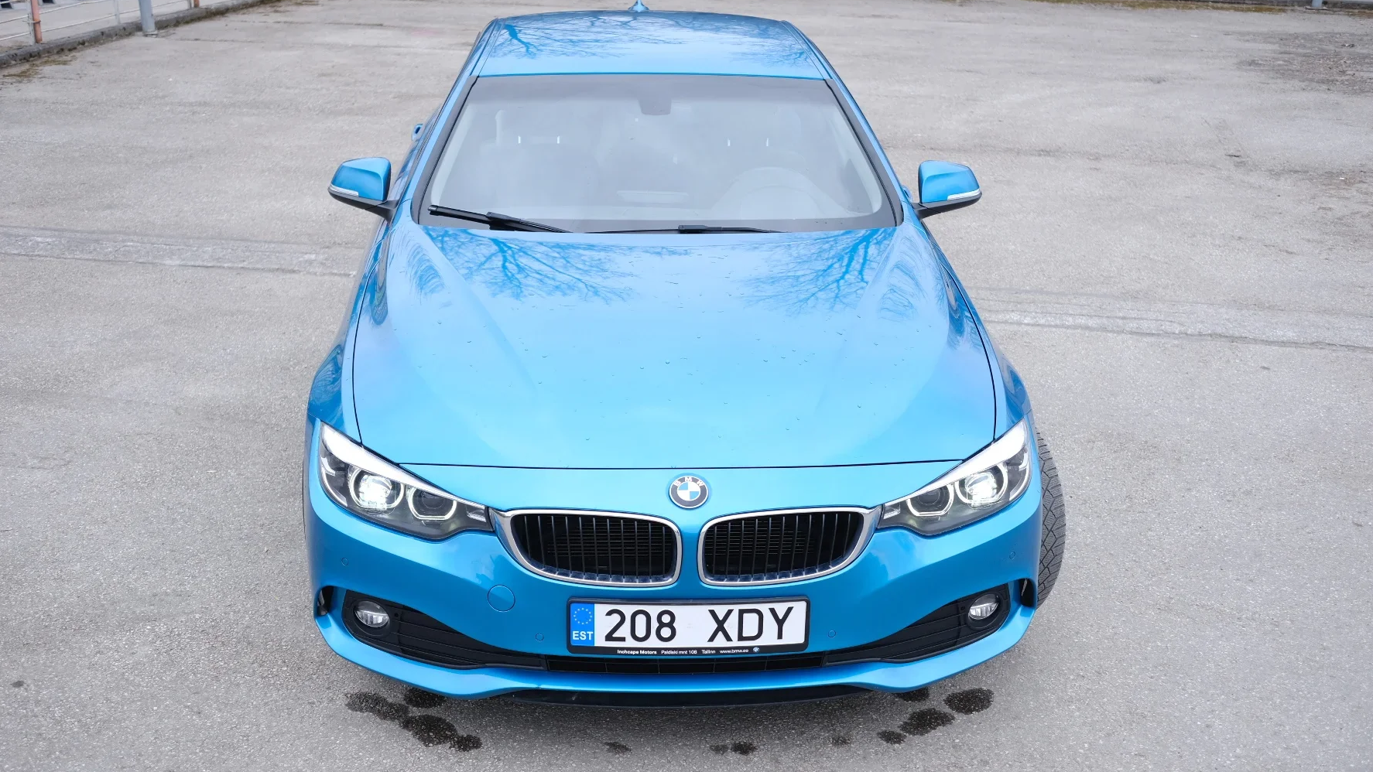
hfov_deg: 47.4
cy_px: 415
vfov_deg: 27.7
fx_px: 1566
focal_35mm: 43
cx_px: 686
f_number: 2.8
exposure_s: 1/640
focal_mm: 27
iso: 320
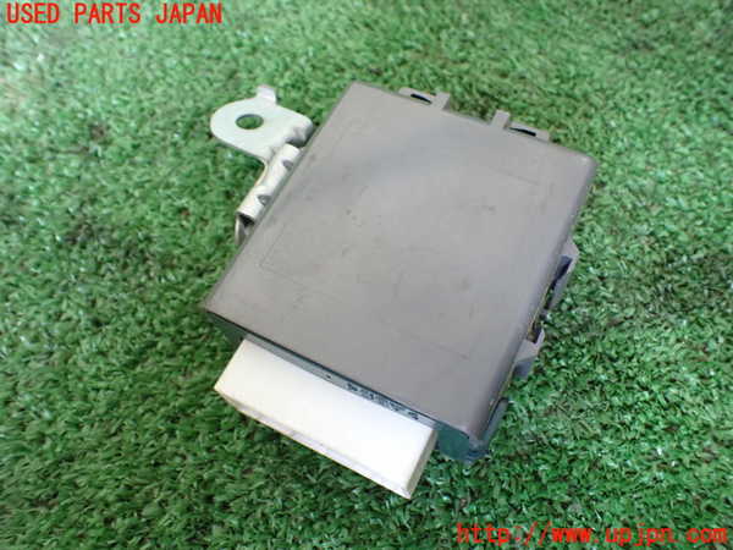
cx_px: 366
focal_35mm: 30
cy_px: 275
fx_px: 635
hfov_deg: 60.0
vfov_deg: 46.8
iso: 800
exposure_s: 1/50
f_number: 2.3
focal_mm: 5.4
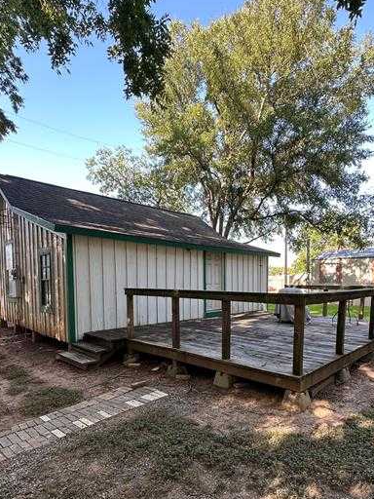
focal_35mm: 21
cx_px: 212
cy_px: 306
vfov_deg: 77.8
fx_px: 303
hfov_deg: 63.2
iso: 40
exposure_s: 1/130
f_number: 2.2
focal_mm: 2.22
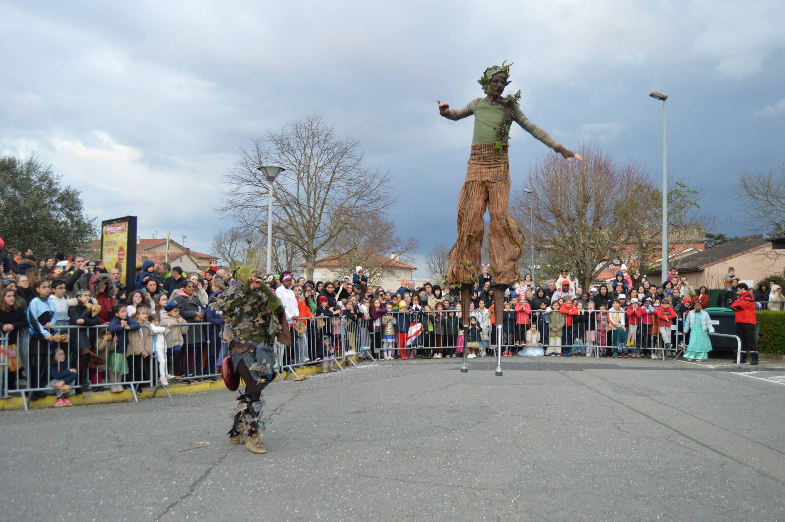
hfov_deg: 55.1
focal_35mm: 34
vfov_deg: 38.3
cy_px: 261
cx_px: 392
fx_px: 752
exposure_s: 1/500
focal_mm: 23
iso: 1250
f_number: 3.8
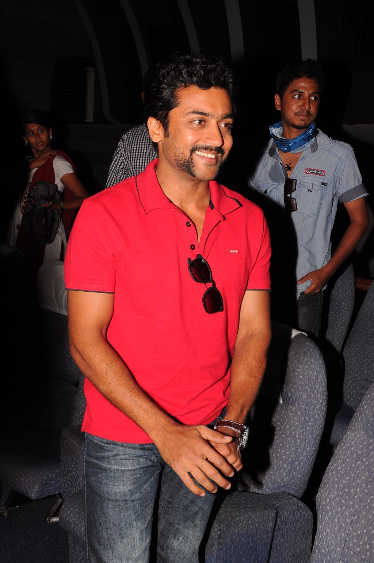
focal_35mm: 46
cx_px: 187
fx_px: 727
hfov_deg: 28.9
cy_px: 282
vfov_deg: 42.4
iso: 320
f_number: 8
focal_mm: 31
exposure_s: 1/125
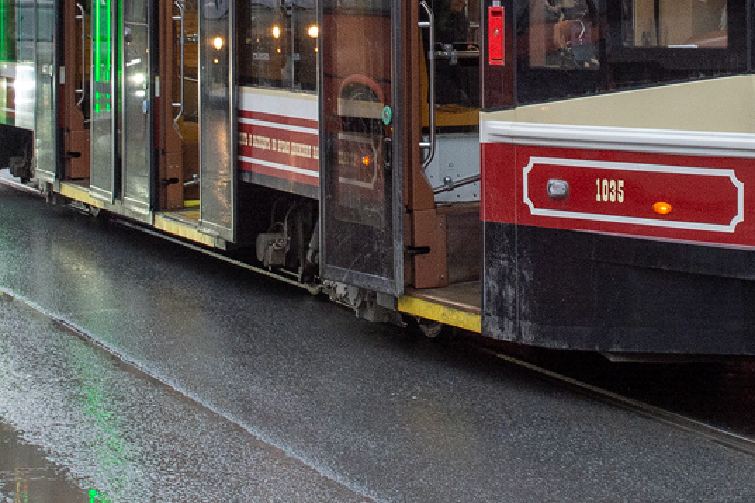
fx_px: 1598
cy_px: -99
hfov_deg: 26.3
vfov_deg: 17.1
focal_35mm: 76
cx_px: 546
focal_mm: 21
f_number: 5.6
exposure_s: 1/125
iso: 400
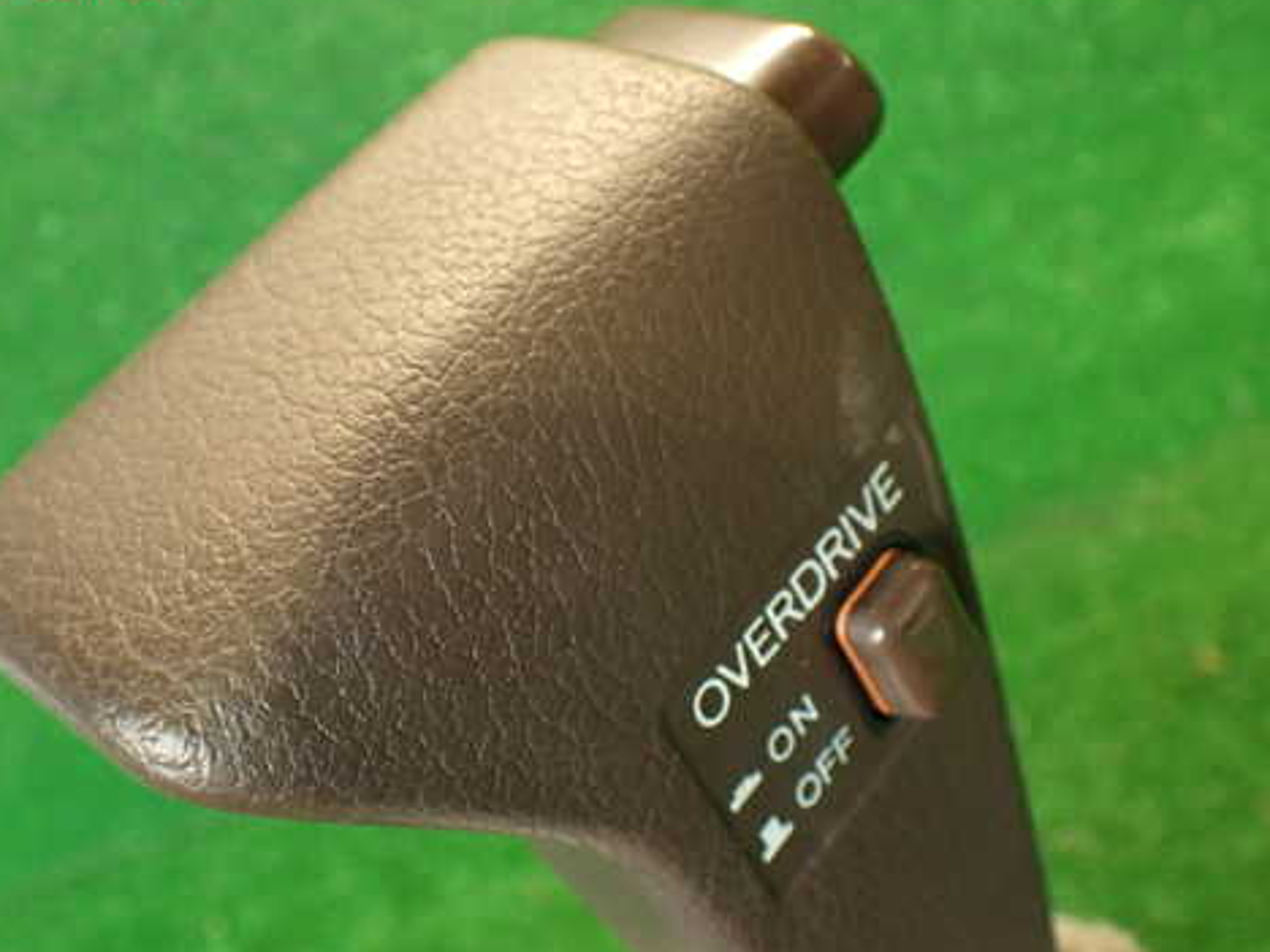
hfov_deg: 45.5
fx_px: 1504
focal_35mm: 41
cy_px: 551
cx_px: 499
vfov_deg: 35.1
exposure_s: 1/30
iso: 320
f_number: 2.4
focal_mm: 5.79
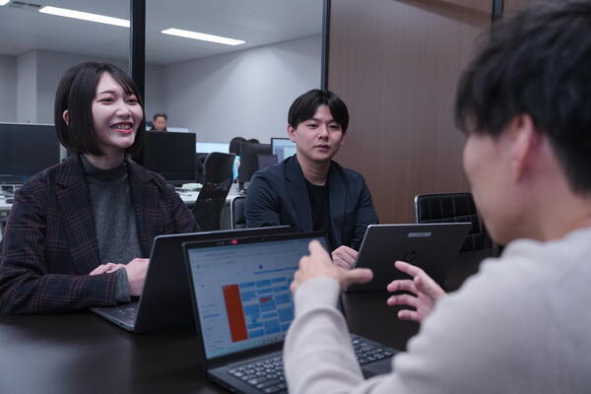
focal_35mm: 35
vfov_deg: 37.9
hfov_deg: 54.4
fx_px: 575
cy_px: 197
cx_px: 296
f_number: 4
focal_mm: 35
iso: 800
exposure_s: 1/100
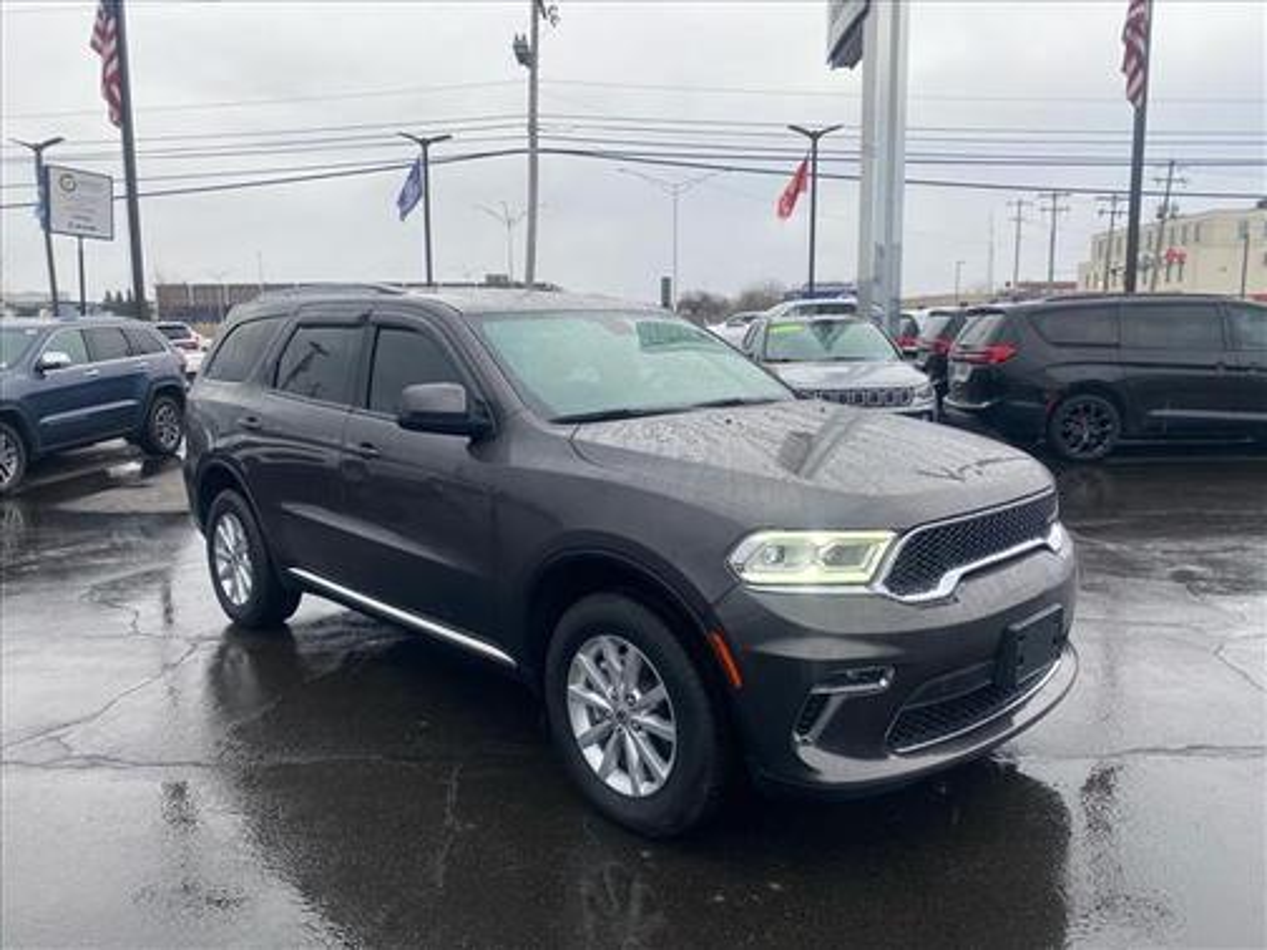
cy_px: 475
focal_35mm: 26
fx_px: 952
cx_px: 634
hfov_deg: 67.3
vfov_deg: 53.1
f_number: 1.8
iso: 32
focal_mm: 4.25
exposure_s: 1/376
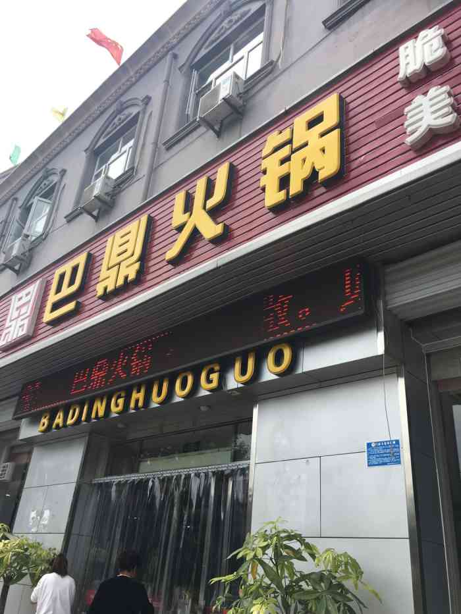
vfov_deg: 61.7
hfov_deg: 48.2
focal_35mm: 29
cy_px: 307
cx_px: 230
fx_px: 515
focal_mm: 4.15
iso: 25
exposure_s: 1/1068
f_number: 2.2
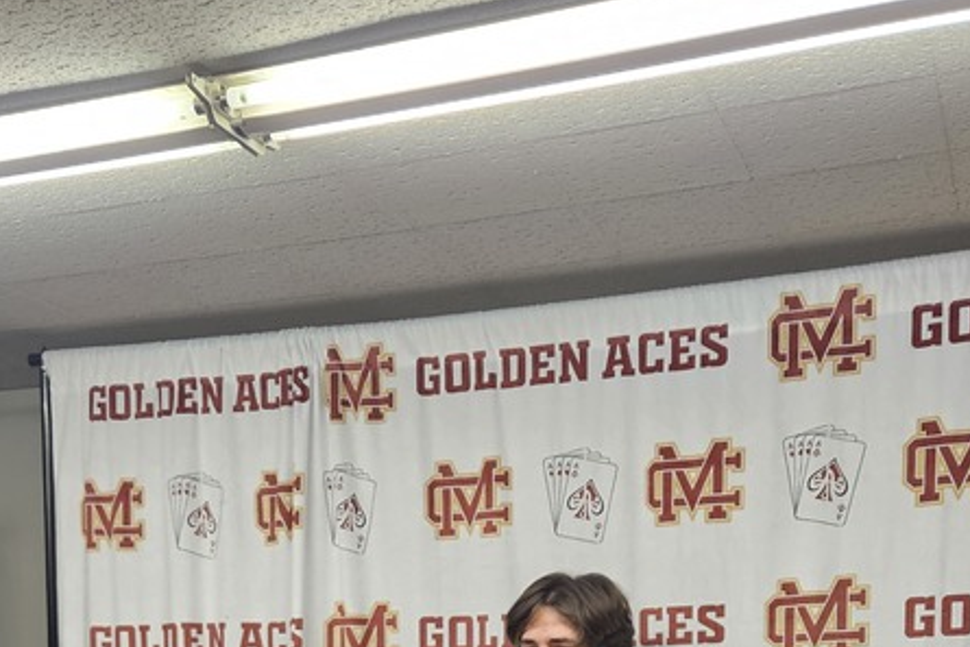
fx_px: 1482
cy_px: 911
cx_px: 447
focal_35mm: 55
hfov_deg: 36.2
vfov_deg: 21.5
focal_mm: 5.4
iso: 160
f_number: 1.8
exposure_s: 1/120
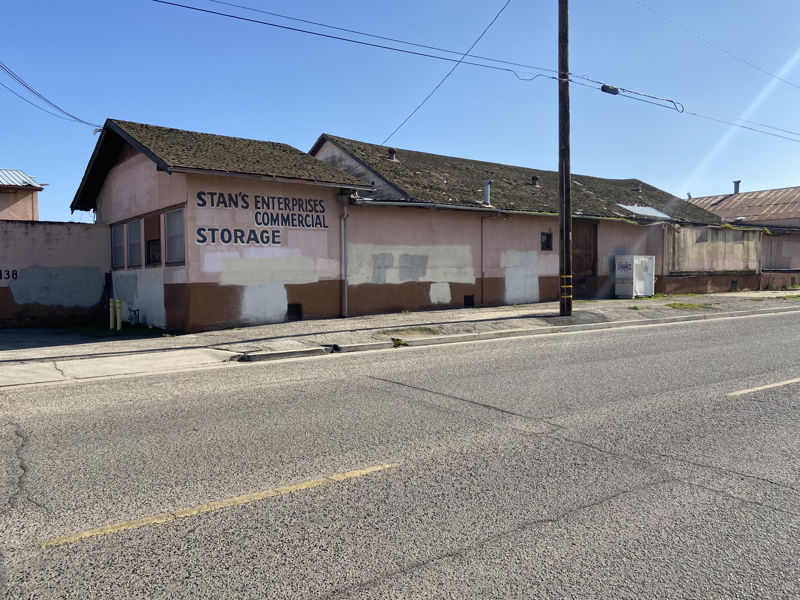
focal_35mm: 27
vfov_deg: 51.3
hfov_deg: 65.3
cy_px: 290
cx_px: 391
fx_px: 624
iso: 32
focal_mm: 4.25
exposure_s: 1/3040
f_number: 1.8
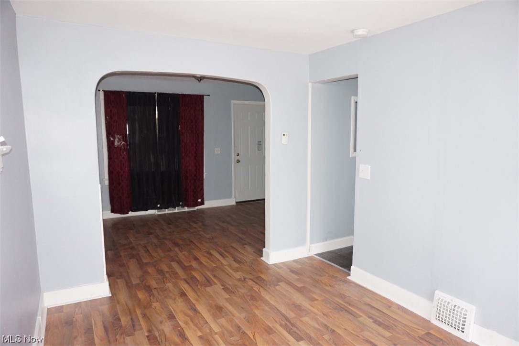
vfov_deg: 53.1
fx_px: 346
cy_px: 173
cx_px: 260
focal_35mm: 24
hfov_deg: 73.7
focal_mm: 16
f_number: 3.5
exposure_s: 1/160
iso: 1000
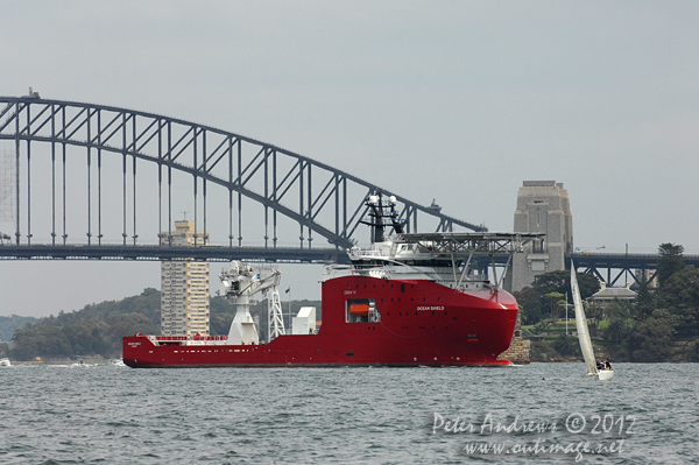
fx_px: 5820
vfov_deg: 4.6
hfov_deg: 6.9
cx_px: 350
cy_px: 232
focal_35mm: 300
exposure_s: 1/1000
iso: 400
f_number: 7.1
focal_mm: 200
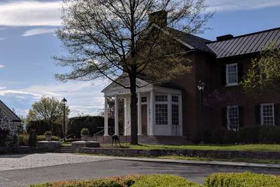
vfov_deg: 26.4
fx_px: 397
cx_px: 57
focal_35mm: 51
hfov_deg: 37.5
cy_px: 113
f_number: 2
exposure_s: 1/15625
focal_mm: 4.67
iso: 74
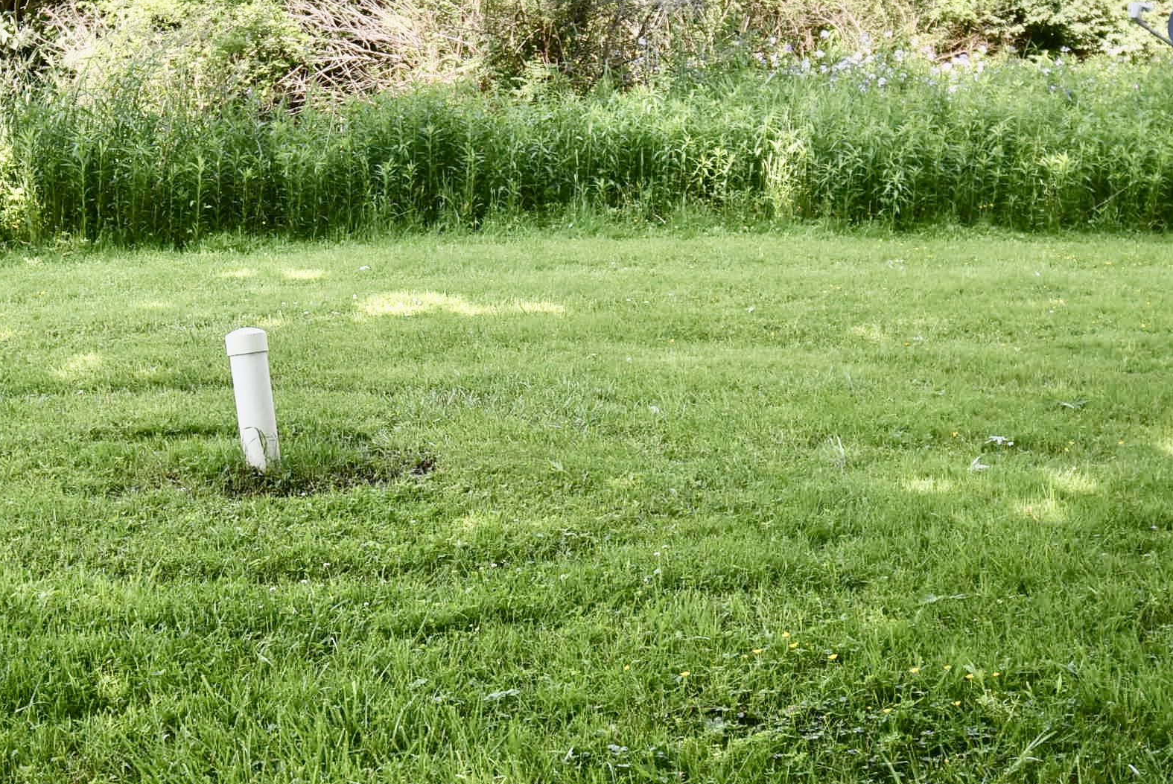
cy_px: 462
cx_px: 395
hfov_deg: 34.7
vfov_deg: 23.8
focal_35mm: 57
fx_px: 1859
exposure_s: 1/250
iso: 220
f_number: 5.6
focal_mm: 20
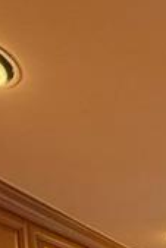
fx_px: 456
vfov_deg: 21.1
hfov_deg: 18.5
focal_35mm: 66
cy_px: 442
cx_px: 244
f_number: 2.2
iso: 200
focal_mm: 2.22
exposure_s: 1/60
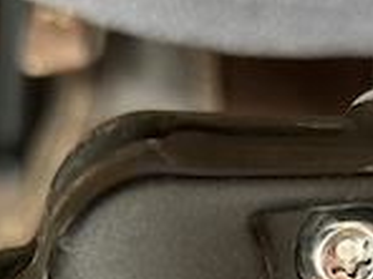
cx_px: 217
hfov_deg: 14.0
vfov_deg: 9.8
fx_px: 1519
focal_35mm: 141
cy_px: 548
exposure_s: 1/60
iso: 125
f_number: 1.5
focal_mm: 5.7
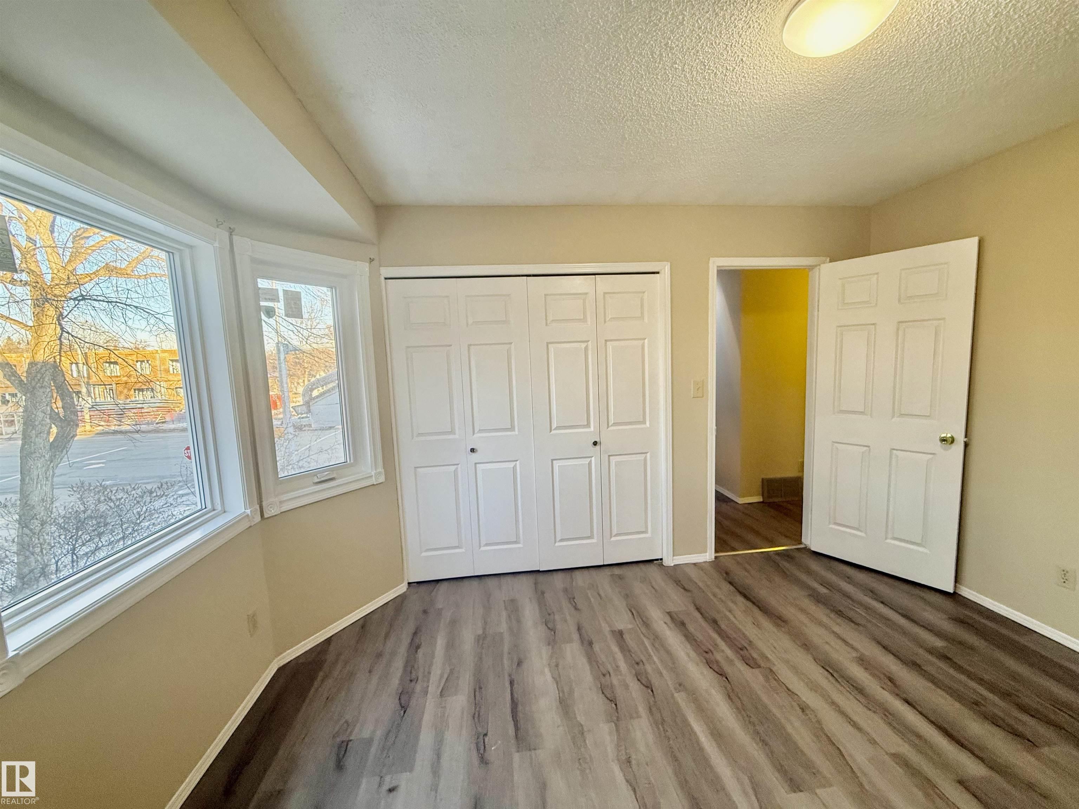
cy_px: 404
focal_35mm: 14
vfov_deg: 85.7
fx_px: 436
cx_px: 540
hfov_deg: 102.1
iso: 320
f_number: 2.2
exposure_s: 1/120
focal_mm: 2.22
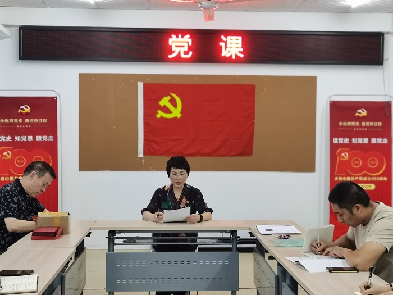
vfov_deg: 27.5
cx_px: 196
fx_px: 602
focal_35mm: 53
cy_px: 148
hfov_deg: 36.2
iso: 125
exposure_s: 1/50
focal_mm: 5.56
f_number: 1.6
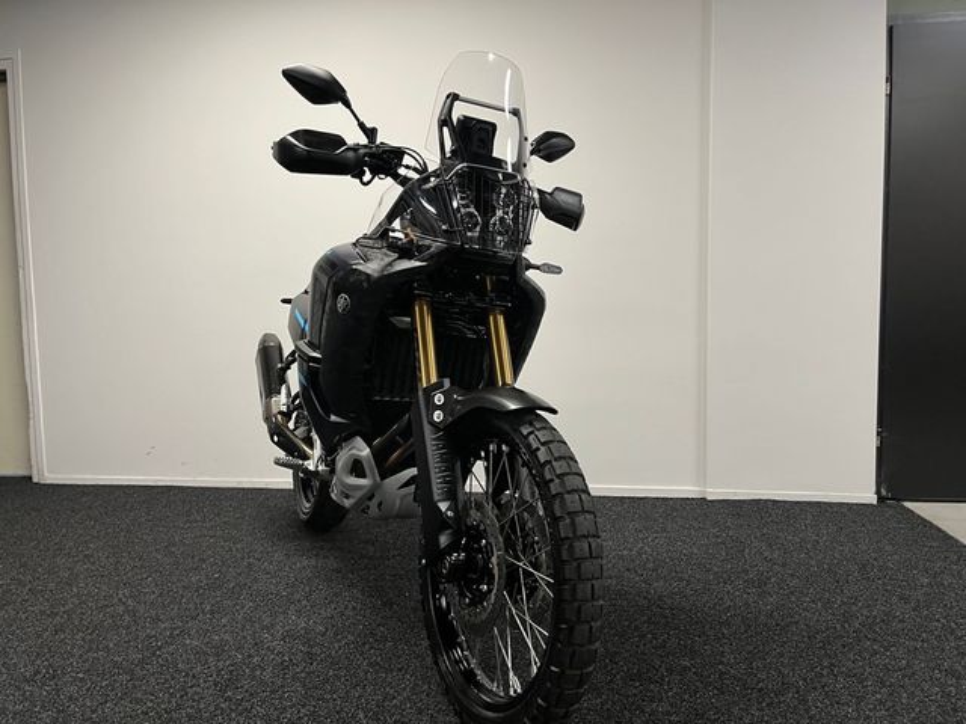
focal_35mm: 26
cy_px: 362
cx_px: 483
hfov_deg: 67.3
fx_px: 726
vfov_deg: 53.1
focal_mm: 5.1
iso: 80
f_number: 1.6
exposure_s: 1/50
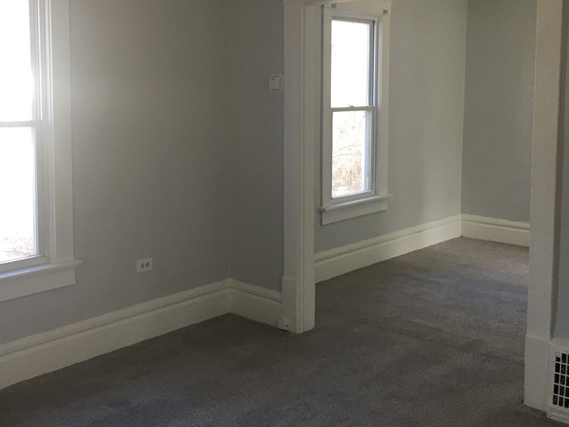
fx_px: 690
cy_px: 159
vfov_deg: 34.2
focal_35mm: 42
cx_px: 221
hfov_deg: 44.5
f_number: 2.2
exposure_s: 1/15
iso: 25
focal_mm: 4.15
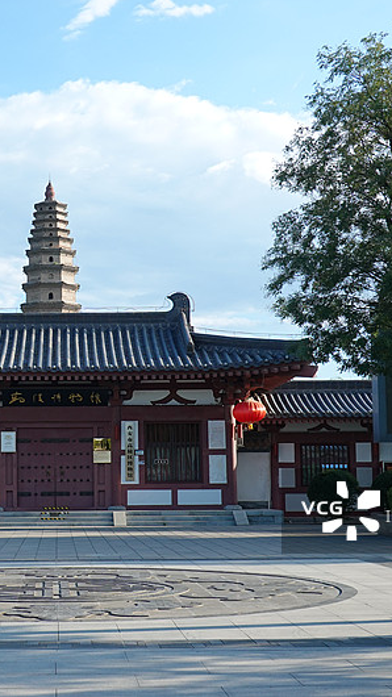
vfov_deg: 31.0
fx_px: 1257
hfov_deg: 17.5
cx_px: 49
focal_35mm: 68
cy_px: 348
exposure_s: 1/500
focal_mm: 15.9
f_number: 4
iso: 125
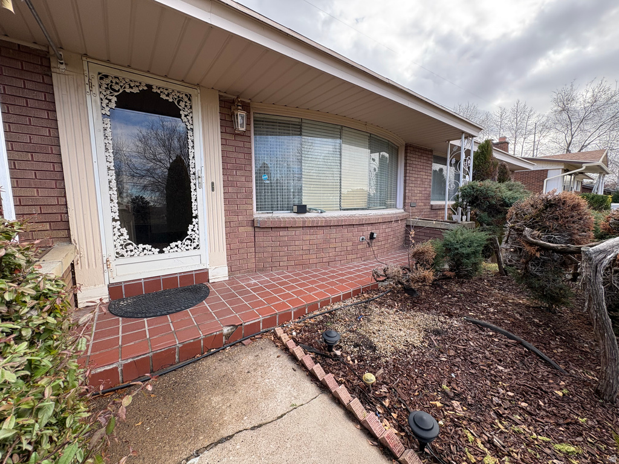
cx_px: 310
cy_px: 232
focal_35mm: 14
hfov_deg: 102.1
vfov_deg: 85.7
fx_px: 250
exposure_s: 1/186
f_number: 2.2
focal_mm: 2.22
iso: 40
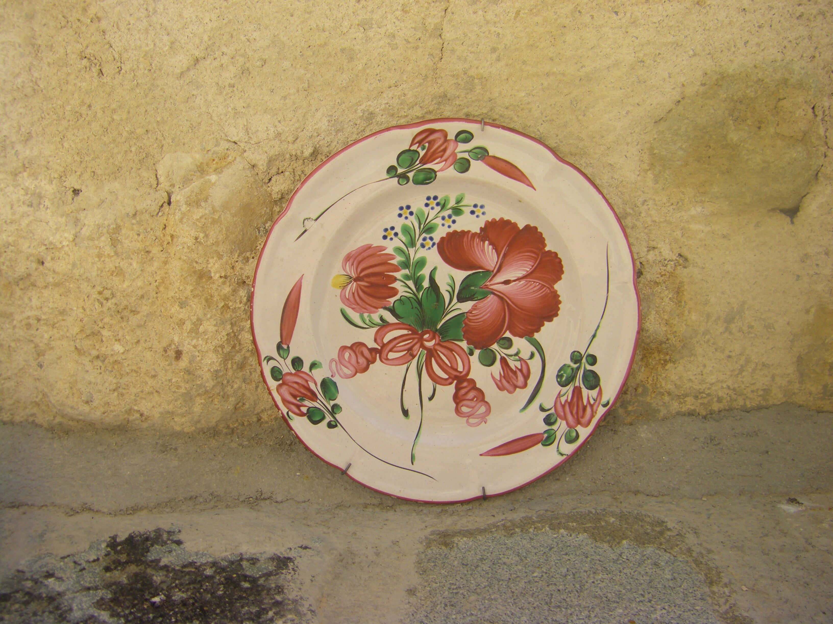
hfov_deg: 49.0
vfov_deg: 37.7
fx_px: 914
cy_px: 312
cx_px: 416
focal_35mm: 38
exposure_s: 1/125
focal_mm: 6.3
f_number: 7
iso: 64
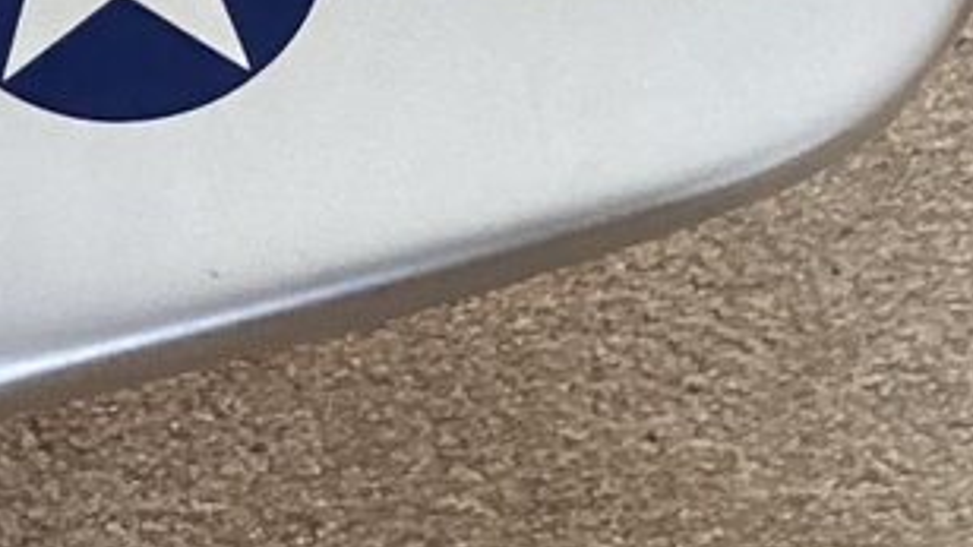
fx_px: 4281
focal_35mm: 166
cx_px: -1006
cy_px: -14
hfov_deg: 11.6
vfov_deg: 7.3
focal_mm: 3.3
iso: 400
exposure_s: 1/60
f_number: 2.4
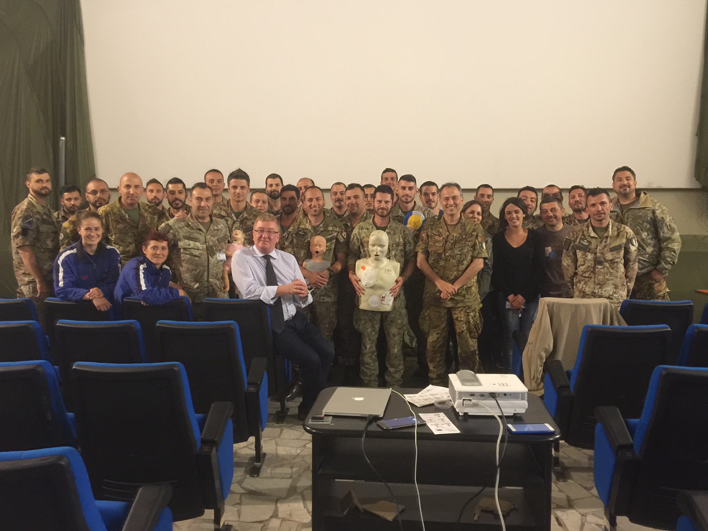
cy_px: 255
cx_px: 353
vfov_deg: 45.4
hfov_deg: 58.4
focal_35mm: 31
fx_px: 634
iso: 125
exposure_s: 1/8
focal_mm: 4.15
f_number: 2.2
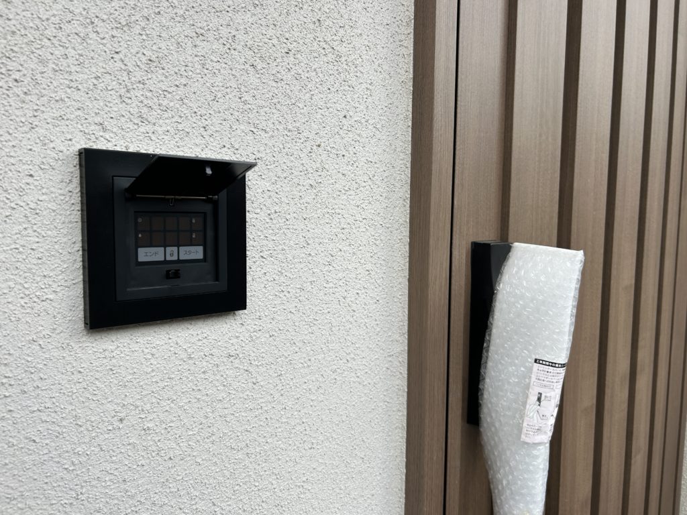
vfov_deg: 53.1
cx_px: 344
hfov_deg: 67.3
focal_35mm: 26
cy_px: 258
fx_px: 516
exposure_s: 1/561
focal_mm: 5.7
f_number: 1.5
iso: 50
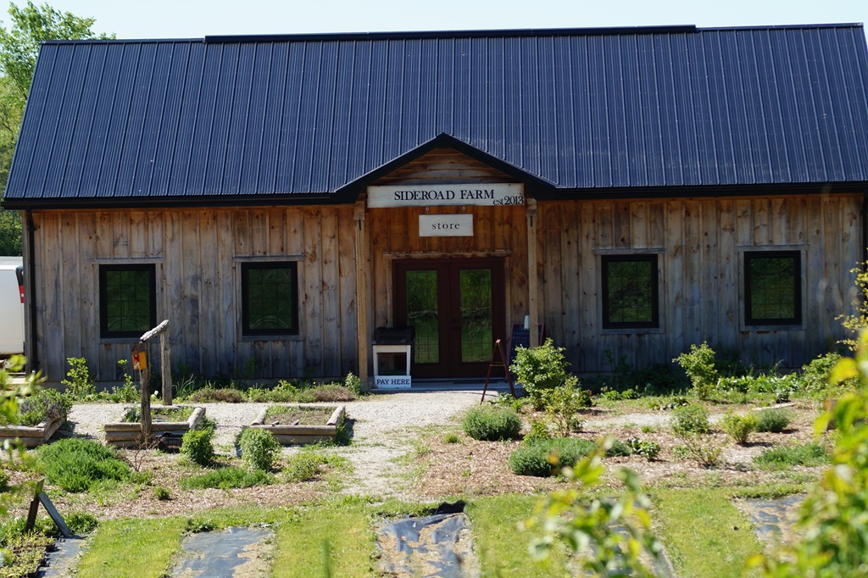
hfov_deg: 12.5
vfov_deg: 8.3
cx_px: 434
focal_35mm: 165
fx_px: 3977
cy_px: 289
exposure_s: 1/200
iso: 100
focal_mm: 110
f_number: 5.6
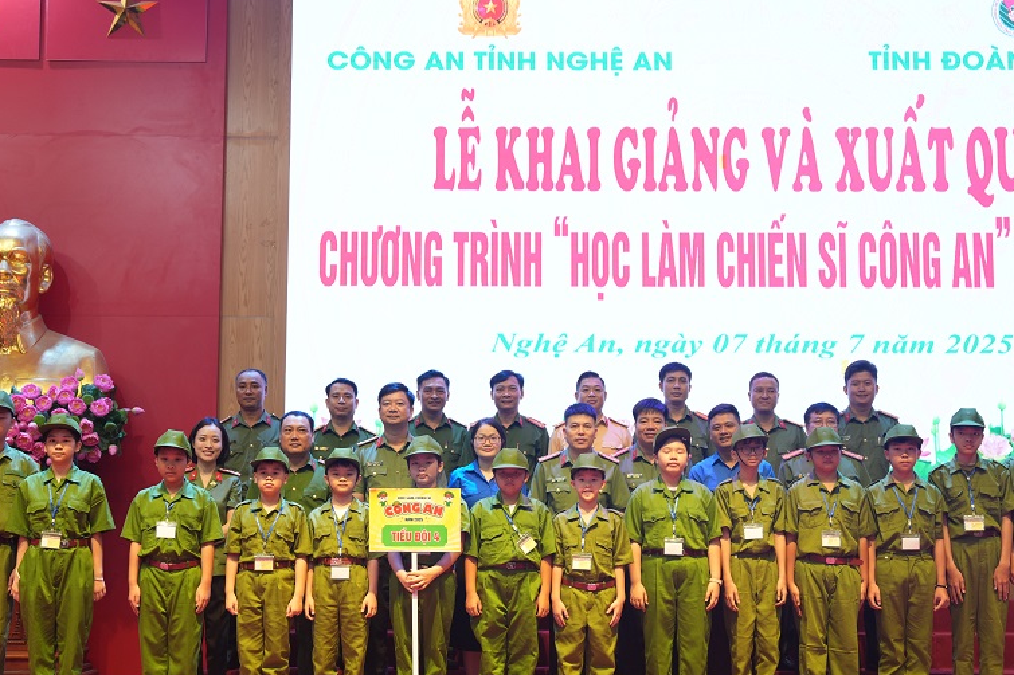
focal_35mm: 51
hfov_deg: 38.9
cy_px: 427
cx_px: 488
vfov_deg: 26.4
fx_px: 1436
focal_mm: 35
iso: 500
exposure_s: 1/80
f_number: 2.8
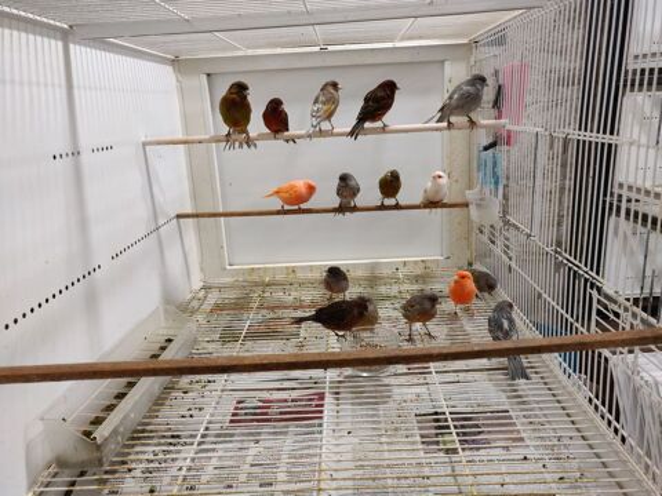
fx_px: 478
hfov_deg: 69.4
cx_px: 331
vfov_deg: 54.9
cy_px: 248
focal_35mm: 25
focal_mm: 4.25
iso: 500
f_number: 1.7
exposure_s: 1/33
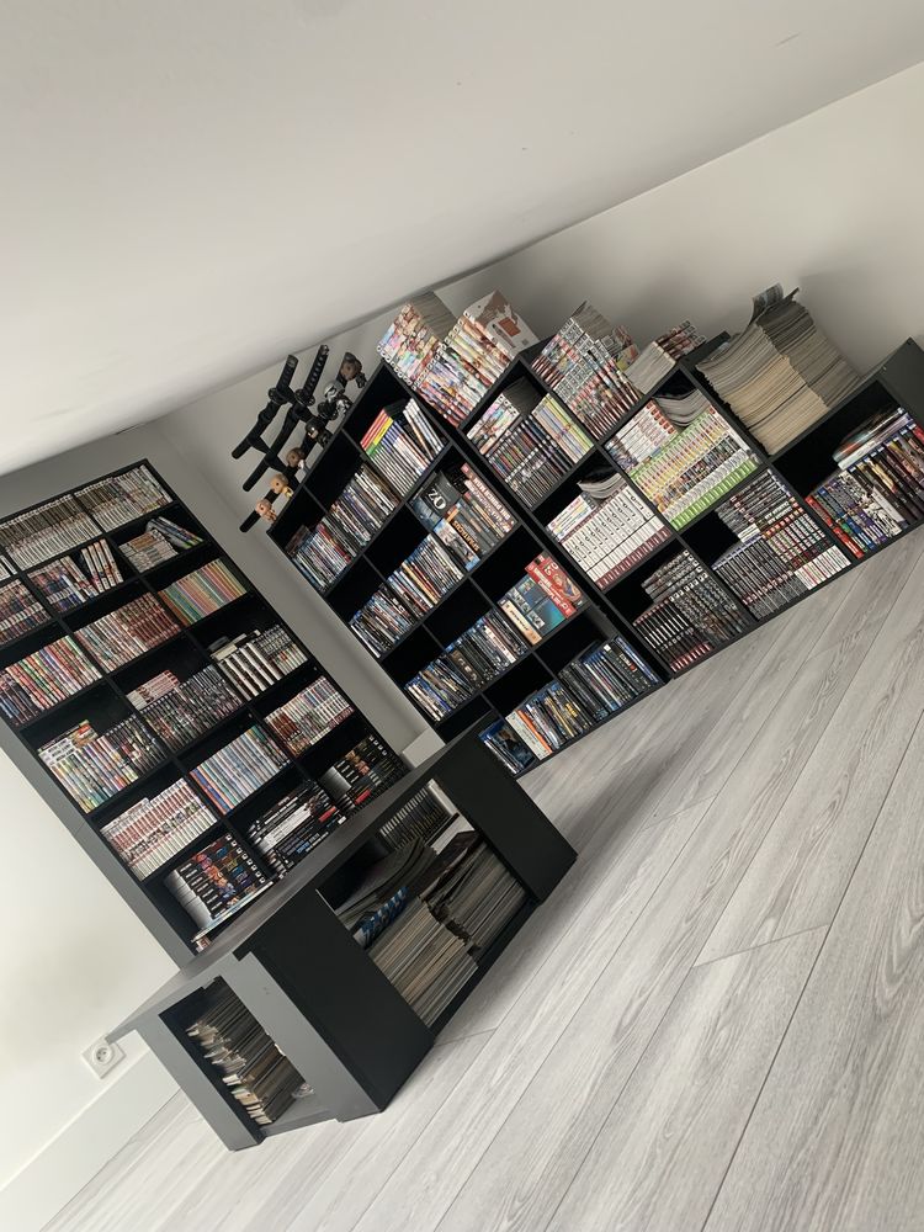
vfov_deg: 67.3
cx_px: 462
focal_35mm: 26
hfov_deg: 53.1
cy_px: 616
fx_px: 925
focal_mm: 4.25
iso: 100
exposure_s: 1/60
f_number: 1.8
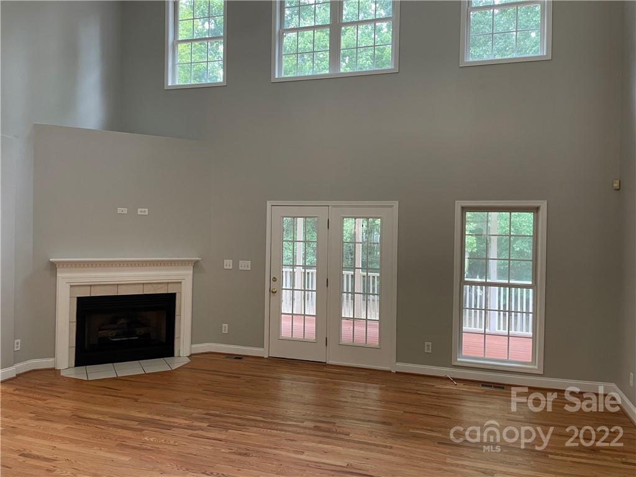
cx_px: 318
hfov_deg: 67.3
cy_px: 238
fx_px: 478
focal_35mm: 26
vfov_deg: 53.1
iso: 100
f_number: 1.6
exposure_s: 1/60
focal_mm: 4.2
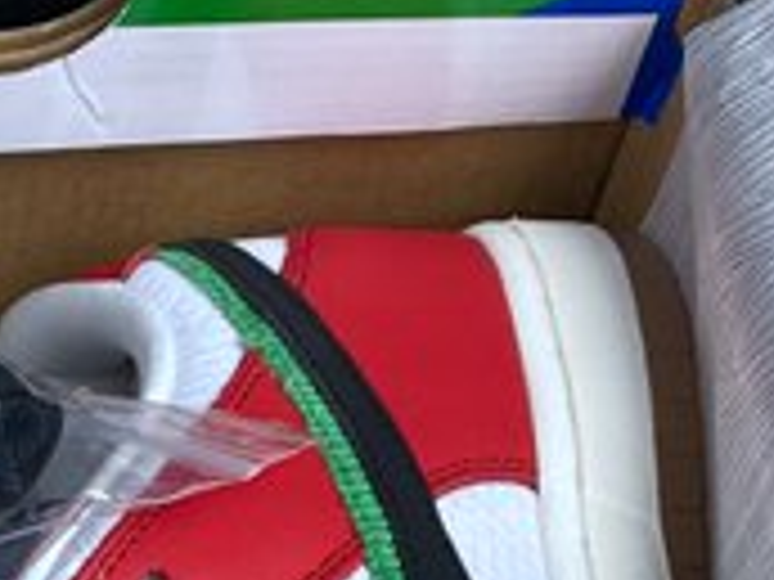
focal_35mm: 151
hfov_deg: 12.4
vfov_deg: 9.2
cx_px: -418
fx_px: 3376
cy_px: 1209
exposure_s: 1/100
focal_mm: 4.25
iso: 40
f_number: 1.8
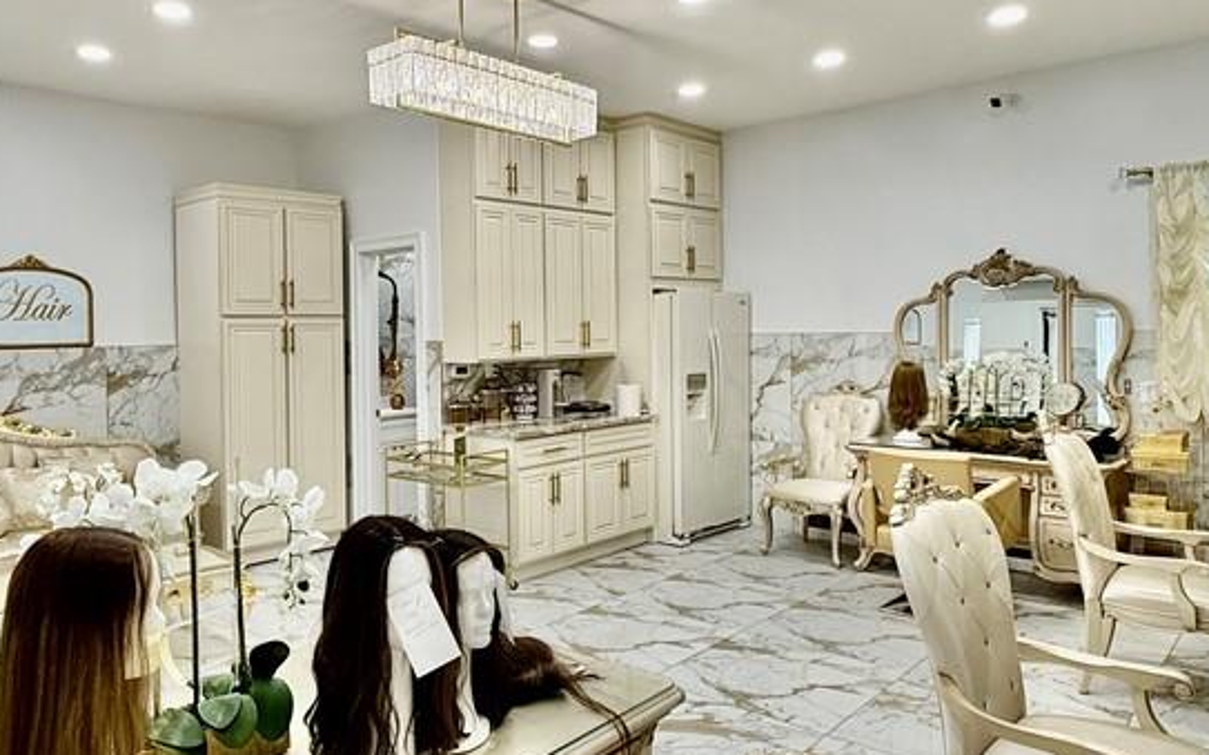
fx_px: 922
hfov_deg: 66.2
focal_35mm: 28
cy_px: 339
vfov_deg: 44.4
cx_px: 519
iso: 125
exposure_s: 1/120
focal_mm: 2.22
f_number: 2.2
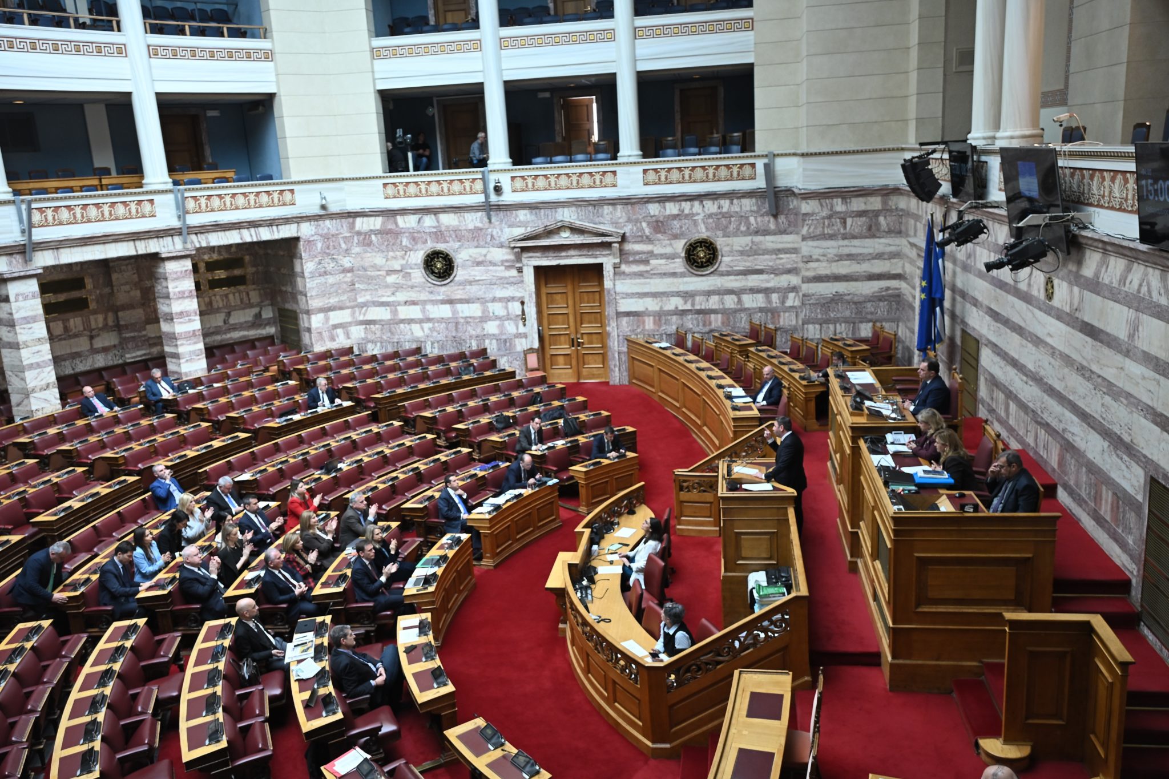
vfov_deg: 43.6
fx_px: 974
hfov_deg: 61.9
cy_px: 390
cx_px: 584
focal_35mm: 30
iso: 1000
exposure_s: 1/250
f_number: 4
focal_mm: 30
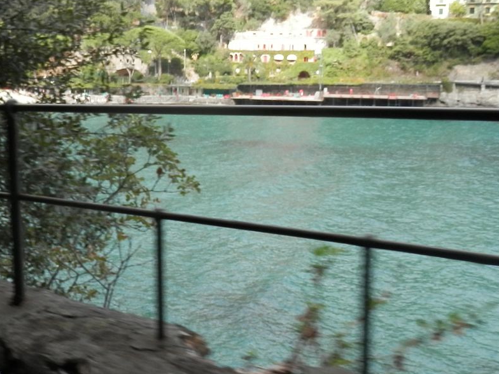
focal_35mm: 51
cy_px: 125
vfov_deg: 28.4
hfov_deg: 36.7
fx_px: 735
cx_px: 130
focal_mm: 4.5
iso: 80
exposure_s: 1/250
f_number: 3
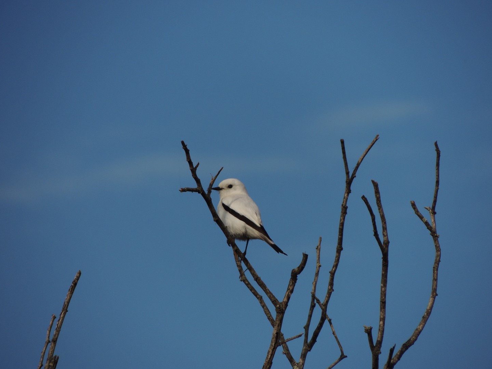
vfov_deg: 1.9
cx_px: 246
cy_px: 184
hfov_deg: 2.5
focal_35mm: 802
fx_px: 11399
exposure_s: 1/1000
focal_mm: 142.6
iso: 110
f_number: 5.2
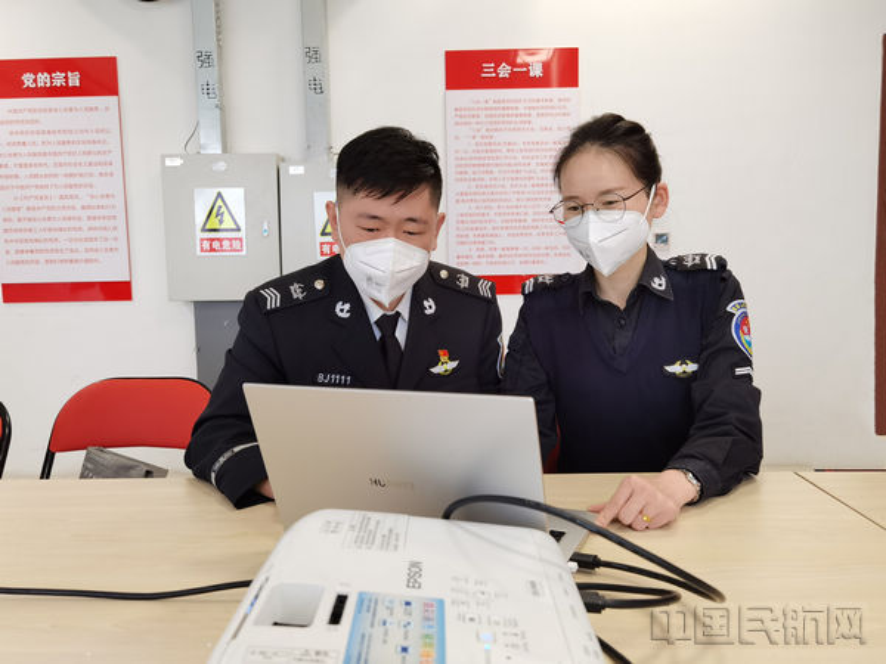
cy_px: 332
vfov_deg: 51.4
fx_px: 691
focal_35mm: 27
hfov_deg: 65.3
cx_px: 443
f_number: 1.9
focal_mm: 6.71
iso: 125
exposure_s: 1/100
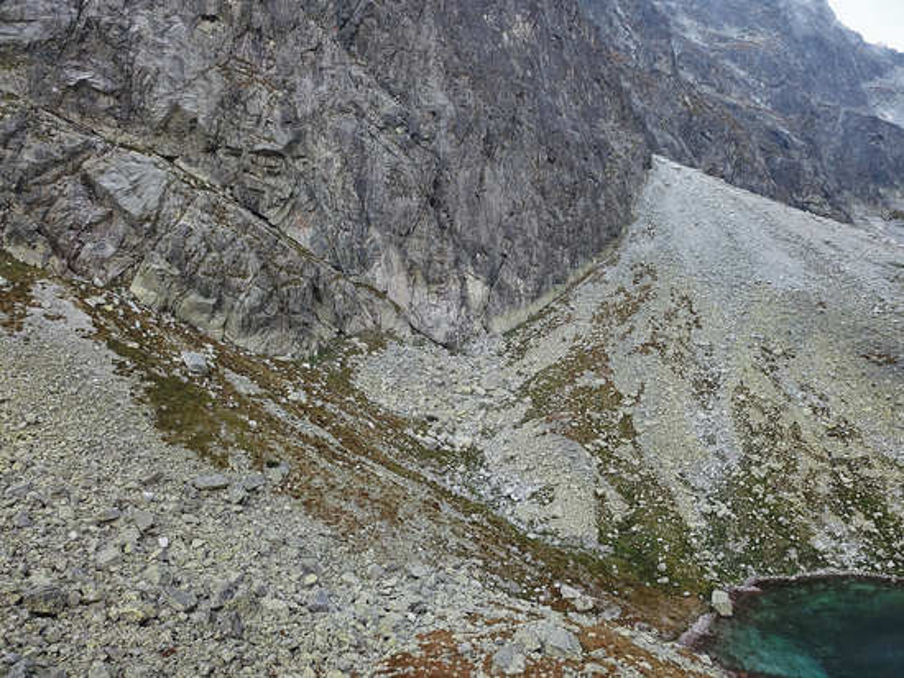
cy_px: 339
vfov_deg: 53.1
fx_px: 679
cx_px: 452
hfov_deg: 67.3
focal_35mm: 26
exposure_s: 1/281
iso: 100
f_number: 2.2
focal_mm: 4.73
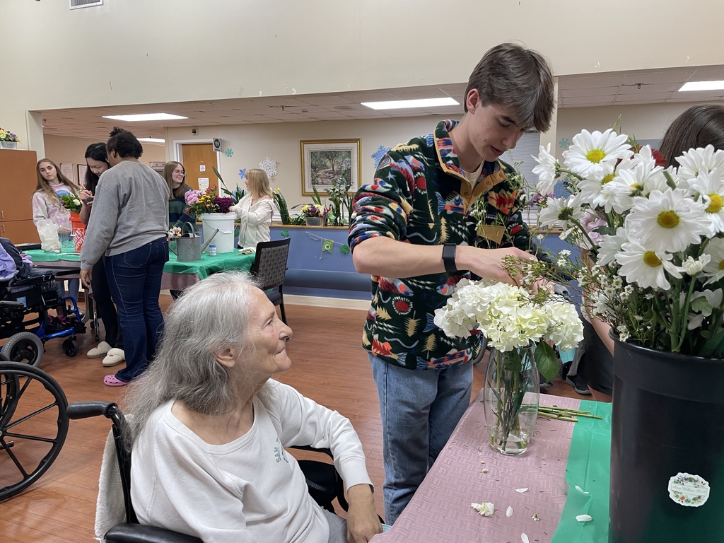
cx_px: 362
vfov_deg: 53.1
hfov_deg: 67.3
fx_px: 544
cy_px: 272
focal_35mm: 26
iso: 100
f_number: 1.6
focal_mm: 4.2
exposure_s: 1/60
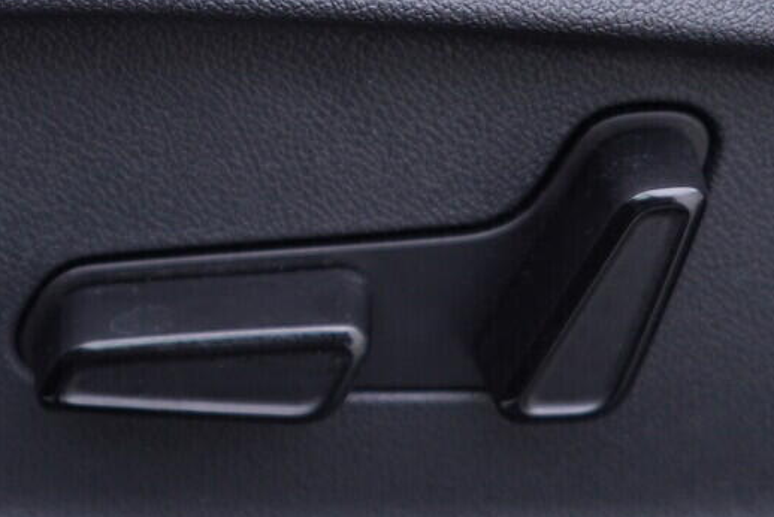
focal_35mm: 100
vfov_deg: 13.5
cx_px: 91
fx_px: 2151
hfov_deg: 20.0
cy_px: -15
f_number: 2.8
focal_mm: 24
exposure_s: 1/40
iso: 160
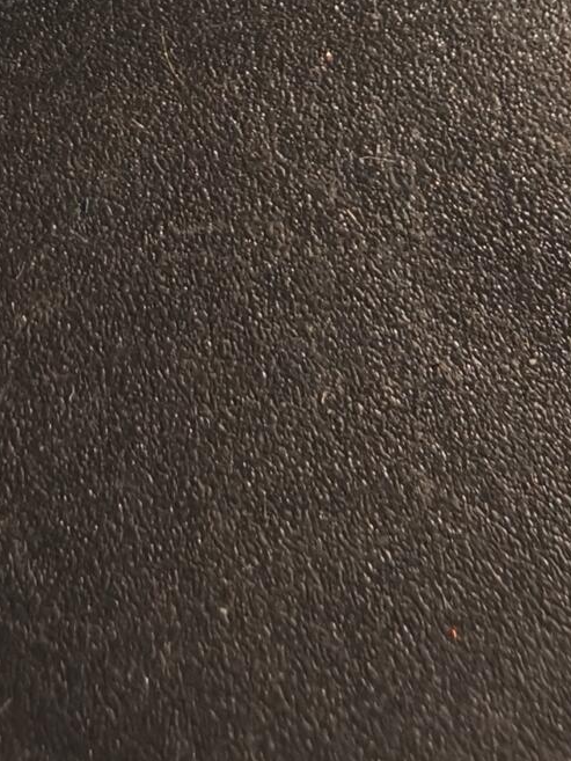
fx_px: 1385
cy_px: -262
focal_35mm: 63
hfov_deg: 22.8
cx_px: 71
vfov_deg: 25.7
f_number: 2
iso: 160
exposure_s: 1/83.5
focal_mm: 2.32
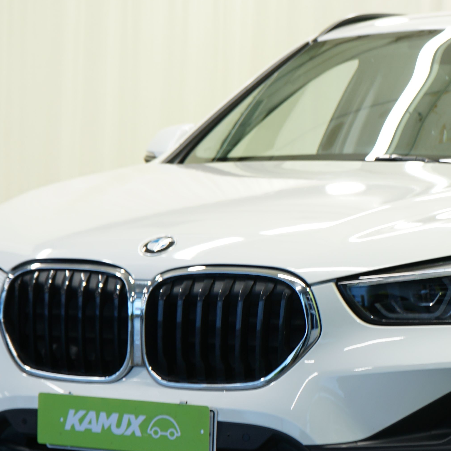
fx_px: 2241
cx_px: 392
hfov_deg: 11.4
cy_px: 299
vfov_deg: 11.5
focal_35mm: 152
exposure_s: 1/13
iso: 200
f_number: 5
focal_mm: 60
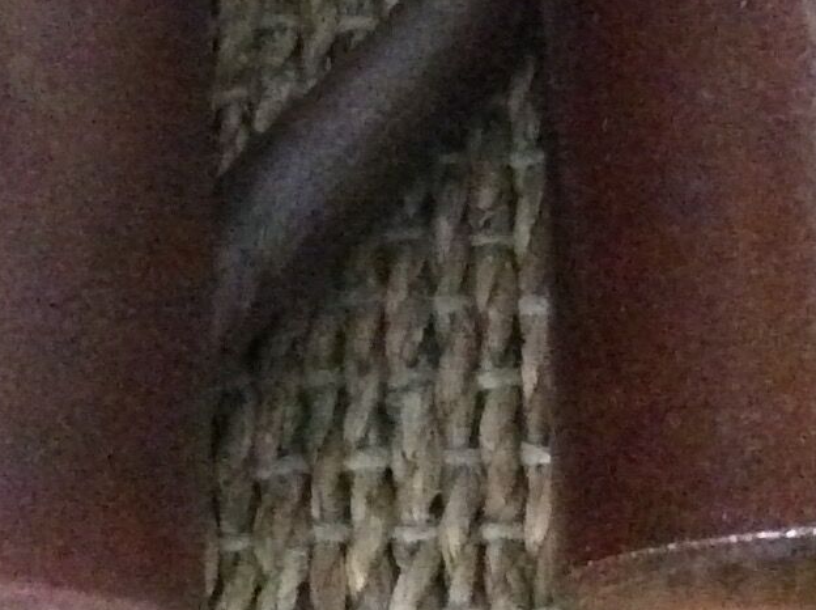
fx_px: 3130
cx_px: 471
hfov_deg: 14.8
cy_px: -79
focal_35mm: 133
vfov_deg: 11.0
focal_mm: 3.3
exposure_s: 1/17
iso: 800
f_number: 2.4
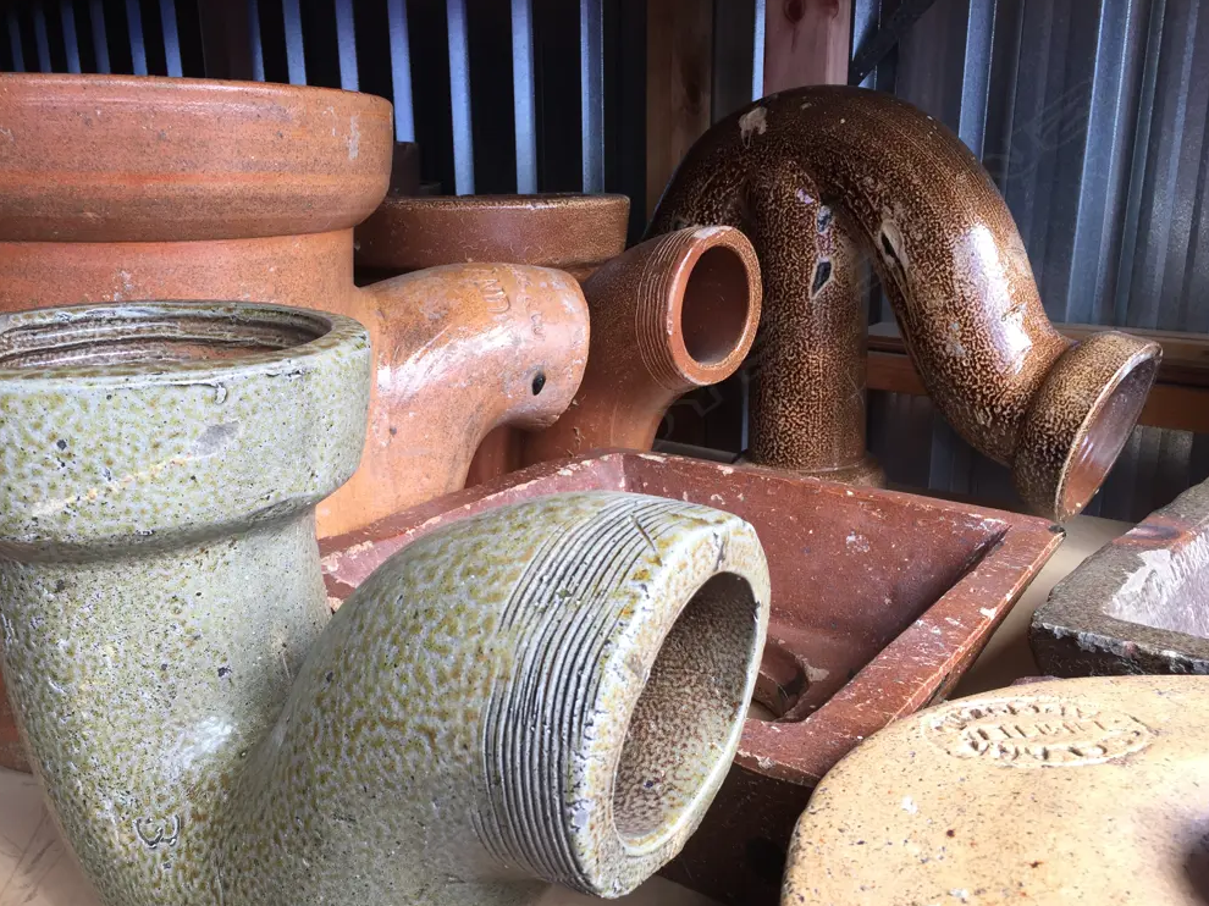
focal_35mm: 30
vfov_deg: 46.8
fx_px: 1048
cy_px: 458
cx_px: 614
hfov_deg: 60.0
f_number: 2.2
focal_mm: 4.15
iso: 32
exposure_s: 1/100
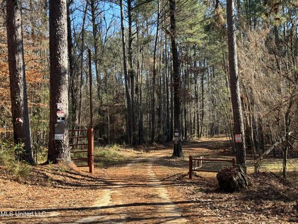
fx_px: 413
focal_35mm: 48
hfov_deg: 39.7
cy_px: 112
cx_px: 149
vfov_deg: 30.3
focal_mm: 6.76
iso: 80
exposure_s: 1/906
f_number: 1.78
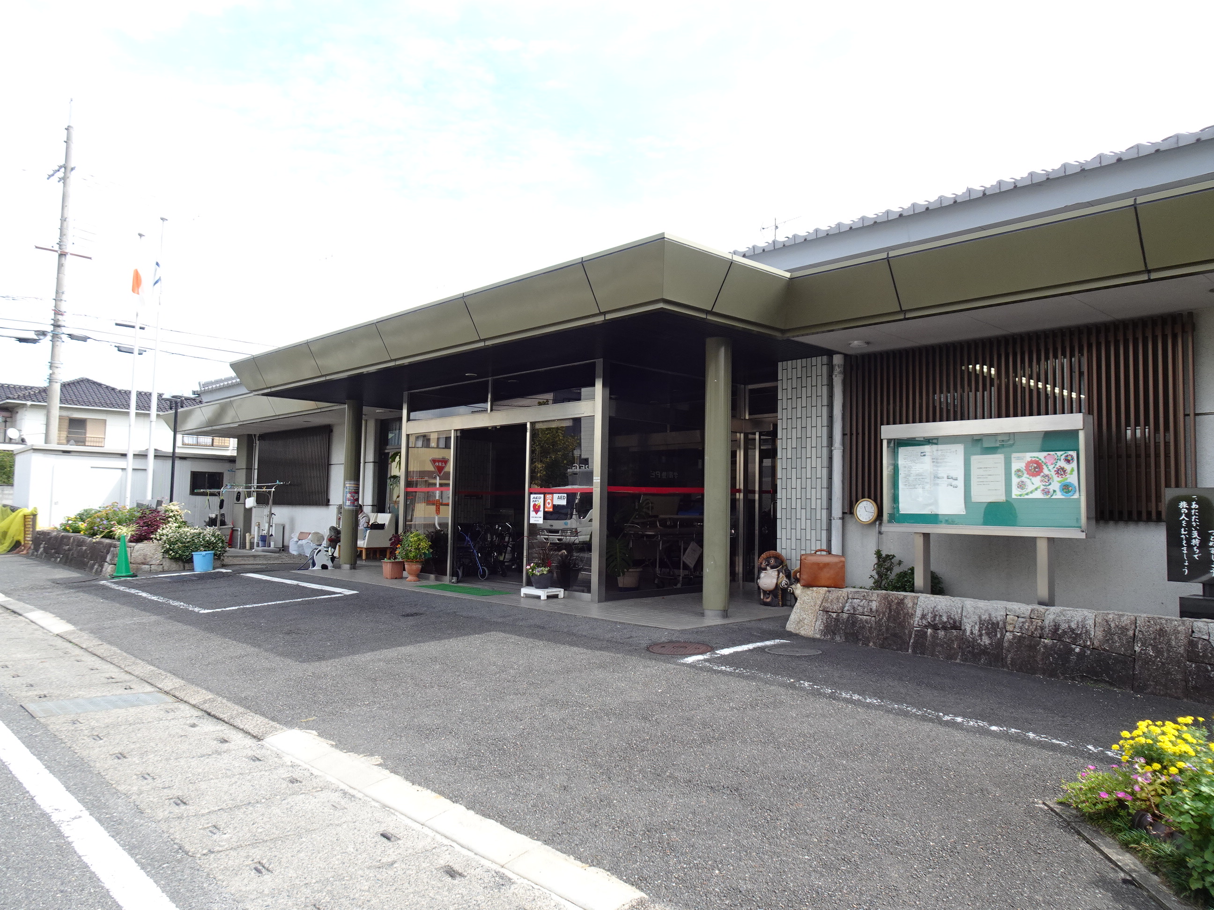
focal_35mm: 24
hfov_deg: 71.6
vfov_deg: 56.8
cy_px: 455
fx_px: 842
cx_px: 607
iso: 80
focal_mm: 4.25
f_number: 3.5
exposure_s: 1/250
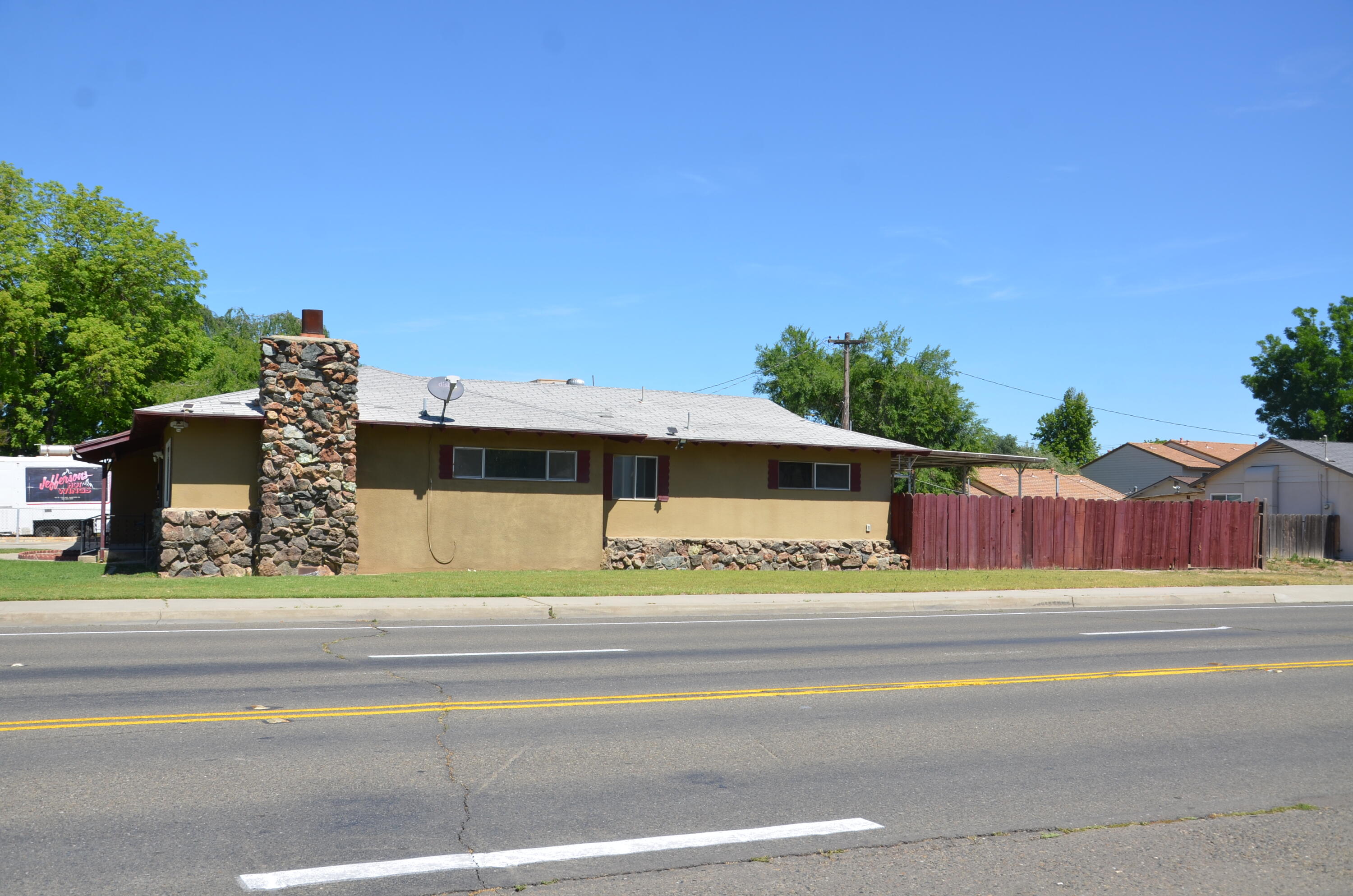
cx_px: 676
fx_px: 1238
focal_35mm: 33
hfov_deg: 57.3
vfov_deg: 39.8
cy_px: 448
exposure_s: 1/250
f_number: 8
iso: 100
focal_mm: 22
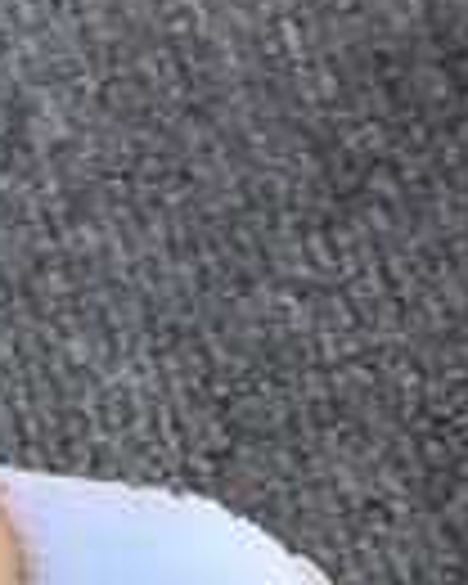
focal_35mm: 210
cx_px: -50
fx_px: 3636
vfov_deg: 8.5
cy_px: 1348
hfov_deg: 7.3
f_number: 2.4
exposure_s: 1/193
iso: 25
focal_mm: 3.3
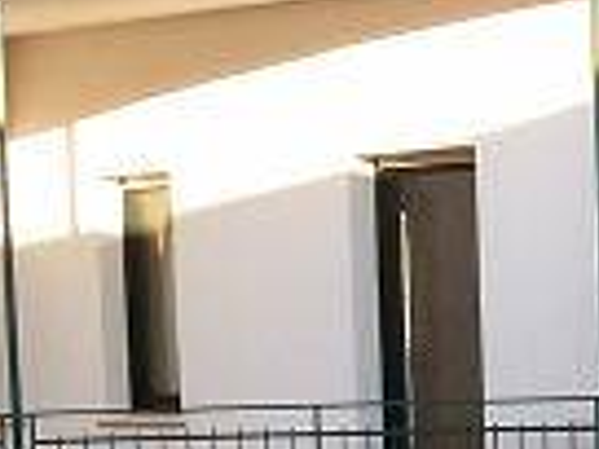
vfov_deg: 9.5
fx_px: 2630
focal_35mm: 152
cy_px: 647
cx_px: 502
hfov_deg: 12.9
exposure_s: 1/159
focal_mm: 5.9
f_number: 4.5
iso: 100
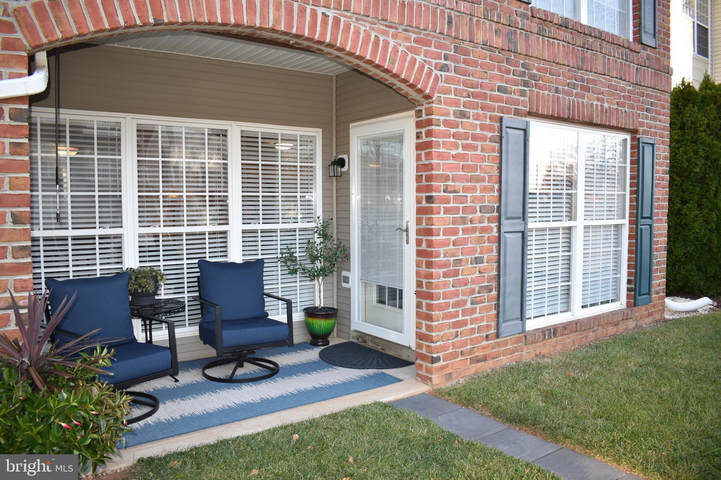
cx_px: 360
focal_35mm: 27
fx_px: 541
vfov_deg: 47.9
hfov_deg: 67.4
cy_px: 240
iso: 100
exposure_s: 1/80
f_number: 3.5
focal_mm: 18
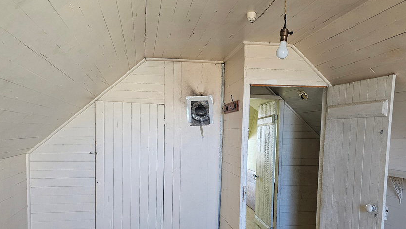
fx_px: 334
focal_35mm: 31
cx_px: 214
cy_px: 163
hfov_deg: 62.6
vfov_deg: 37.1
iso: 500
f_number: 1.7
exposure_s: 1/240
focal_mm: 6.3
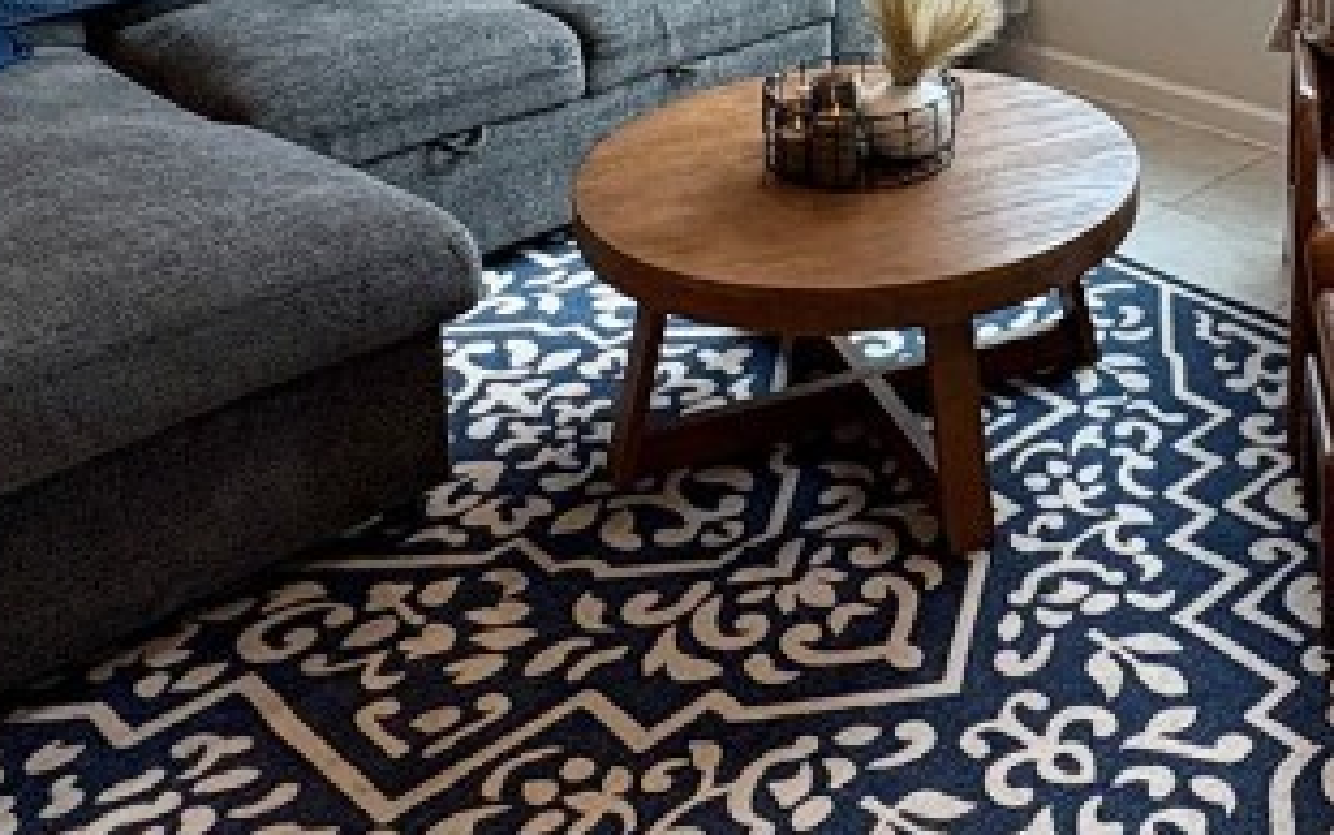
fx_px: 1782
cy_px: -224
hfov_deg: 39.1
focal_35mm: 49
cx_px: 1106
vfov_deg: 23.6
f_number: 2.2
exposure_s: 1/132
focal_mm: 2.22
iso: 100
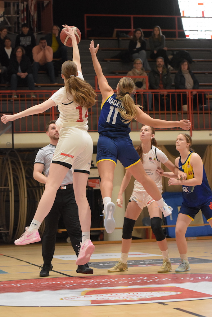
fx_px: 927
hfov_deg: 13.0
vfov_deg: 19.5
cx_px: 106
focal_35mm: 105
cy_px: 158
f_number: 2.8
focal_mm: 70
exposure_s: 1/800
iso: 4000
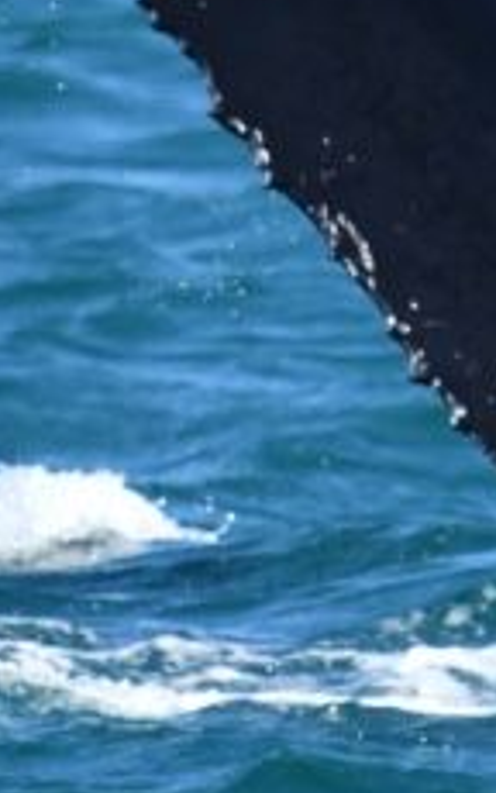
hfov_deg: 0.6
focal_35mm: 2127
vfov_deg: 1.0
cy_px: 202
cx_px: 289
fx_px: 45946
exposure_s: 1/8000
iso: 2000
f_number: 6.3
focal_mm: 600
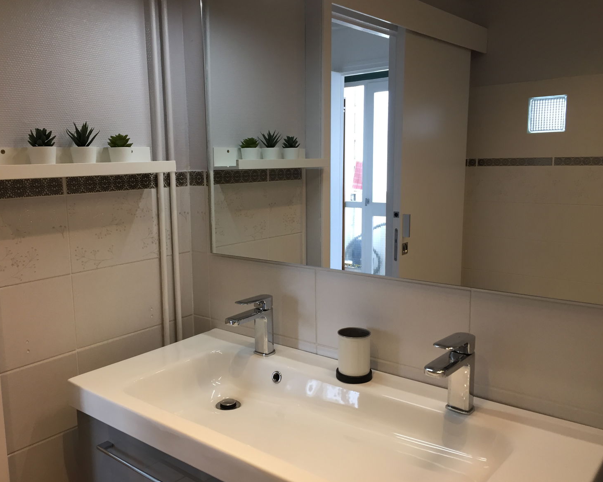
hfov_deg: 57.1
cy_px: 242
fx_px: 553
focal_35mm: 31
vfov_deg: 47.1
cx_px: 274
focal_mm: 4.15
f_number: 2.2
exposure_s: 1/33
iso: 32
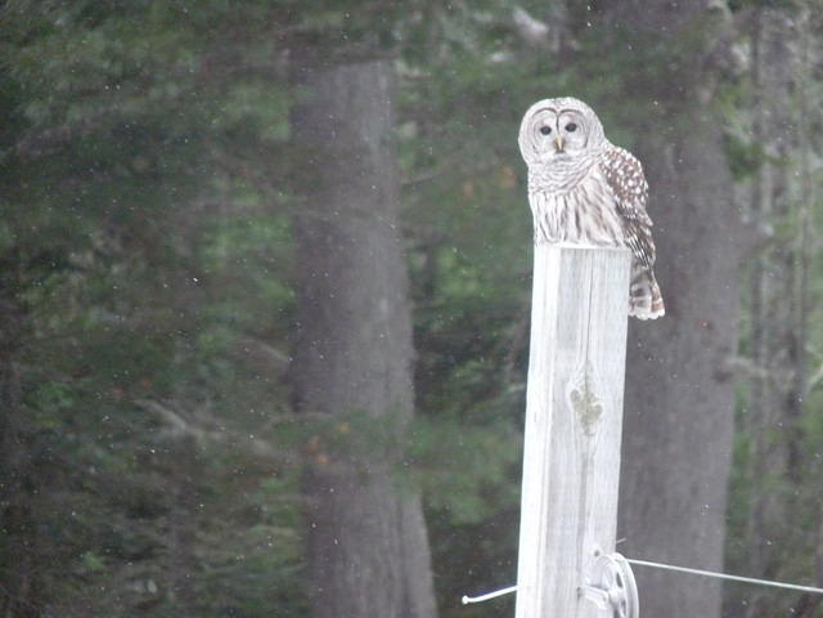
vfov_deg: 3.4
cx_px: 412
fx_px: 10295
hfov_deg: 4.6
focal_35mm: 433
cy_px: 309
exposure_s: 1/200
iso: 800
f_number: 3.8
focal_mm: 76.9
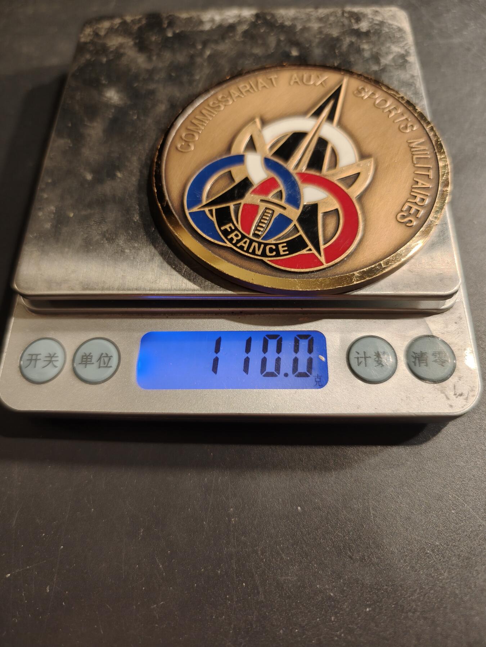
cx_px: 243
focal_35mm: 23
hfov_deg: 58.9
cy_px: 324
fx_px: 431
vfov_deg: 73.9
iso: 200
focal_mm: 6.06
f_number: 1.6
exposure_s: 1/200
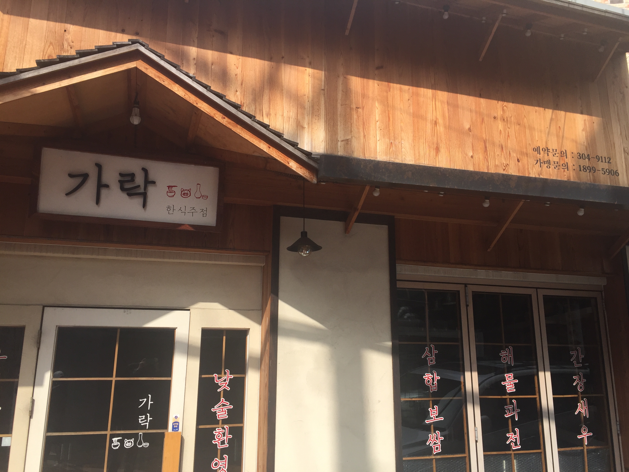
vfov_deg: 48.2
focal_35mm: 29
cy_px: 236
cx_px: 314
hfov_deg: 61.7
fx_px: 527
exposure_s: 1/1099
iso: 32
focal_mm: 4.15
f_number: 2.2
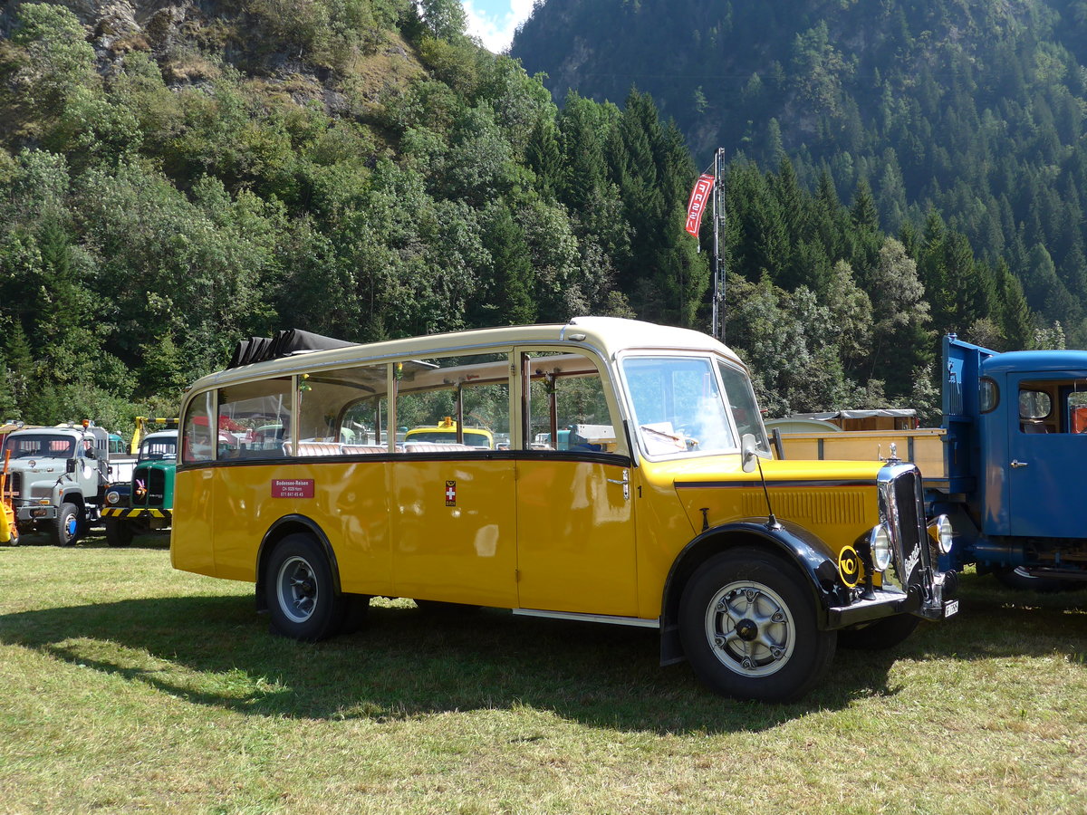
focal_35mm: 29
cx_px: 544
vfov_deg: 48.2
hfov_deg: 61.7
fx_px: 911
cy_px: 408
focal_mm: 6
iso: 80
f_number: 2.8
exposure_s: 1/640
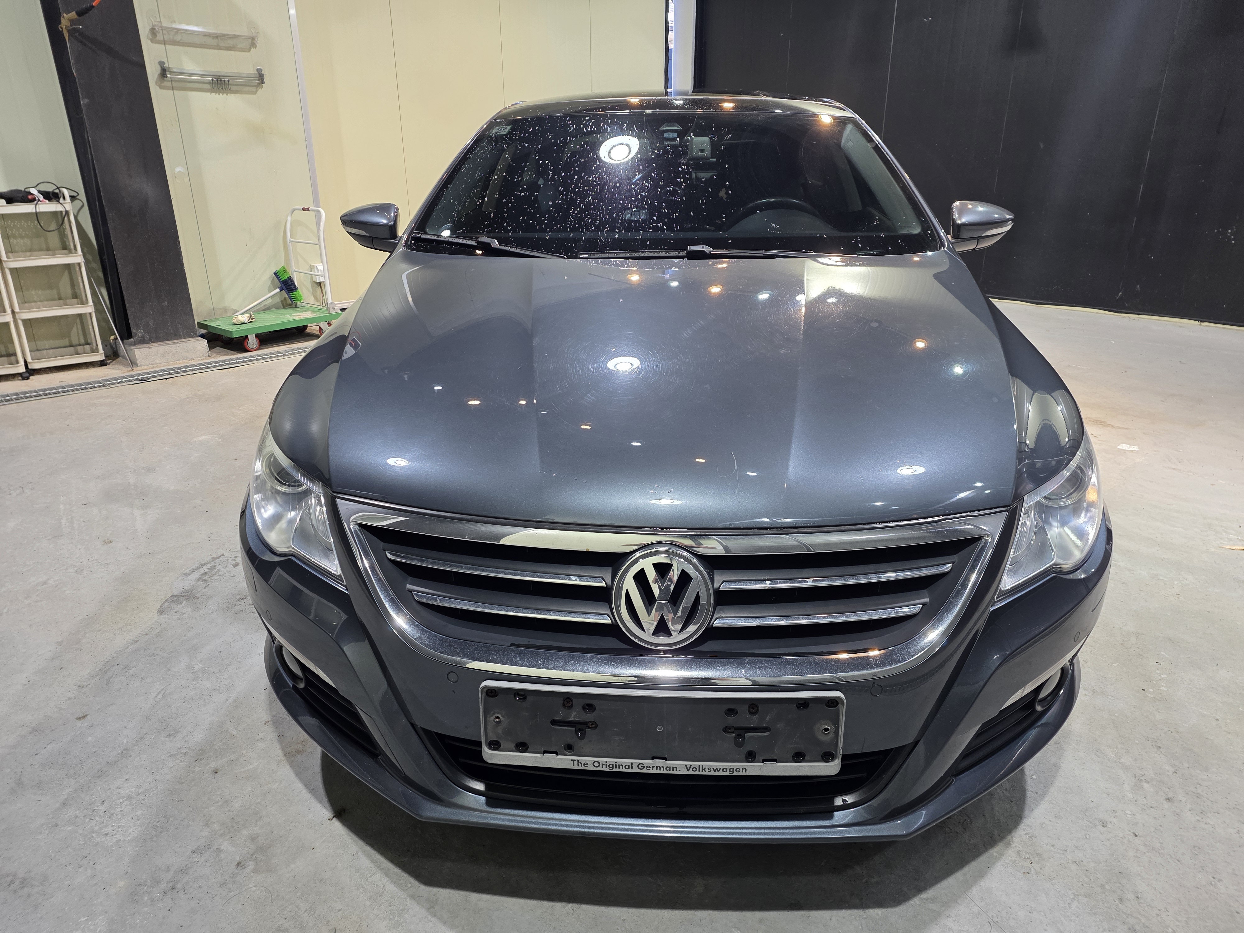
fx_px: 827
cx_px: 622
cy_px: 466
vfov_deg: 58.9
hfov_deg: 73.9
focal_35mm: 23
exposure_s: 1/120
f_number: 1.7
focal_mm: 6.3
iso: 200
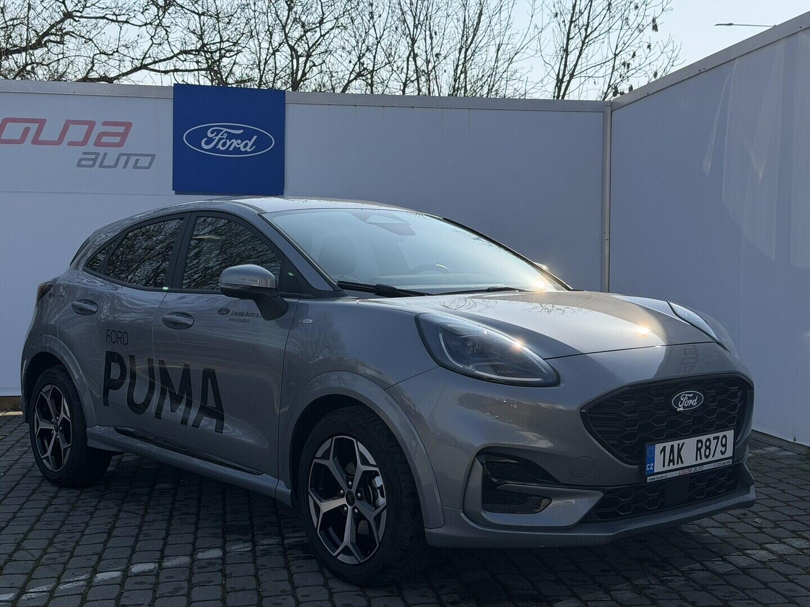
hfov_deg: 39.7
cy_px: 304
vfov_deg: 30.3
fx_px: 1123
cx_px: 405
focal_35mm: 48
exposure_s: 1/4329
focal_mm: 6.76
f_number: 1.78
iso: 64
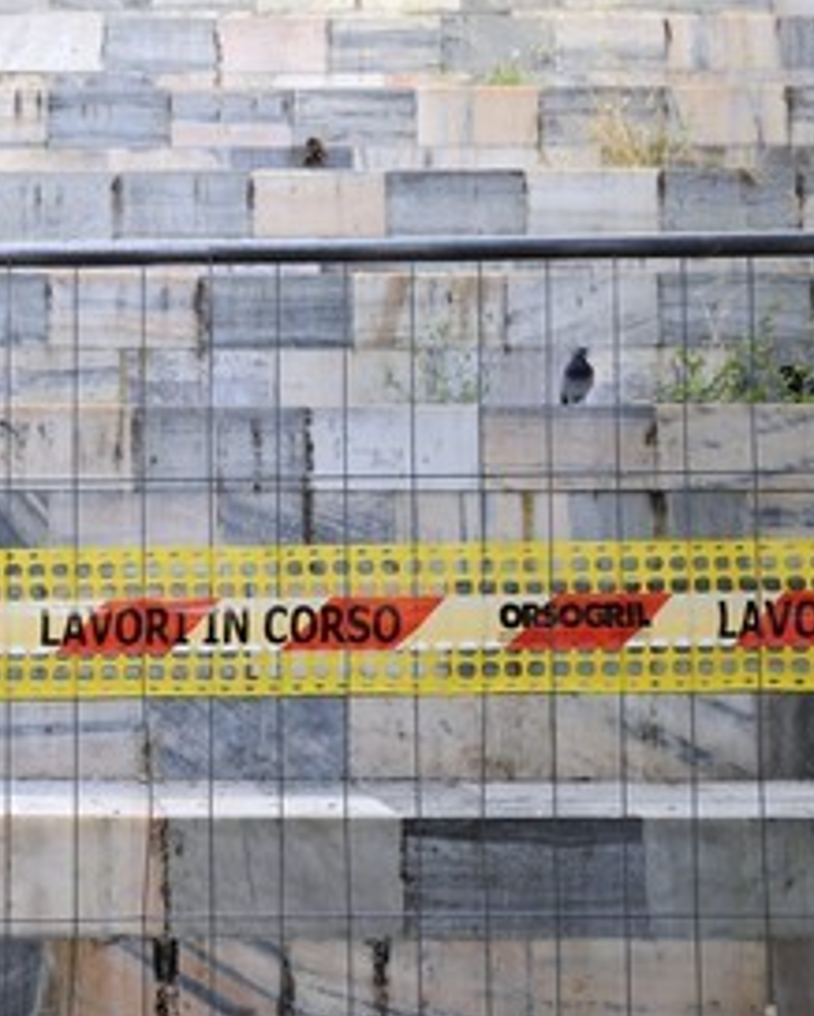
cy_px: 508
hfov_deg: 33.6
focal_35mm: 42
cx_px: 67
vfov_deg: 43.8
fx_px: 1263
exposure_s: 1/40
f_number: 6.3
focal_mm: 29
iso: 200
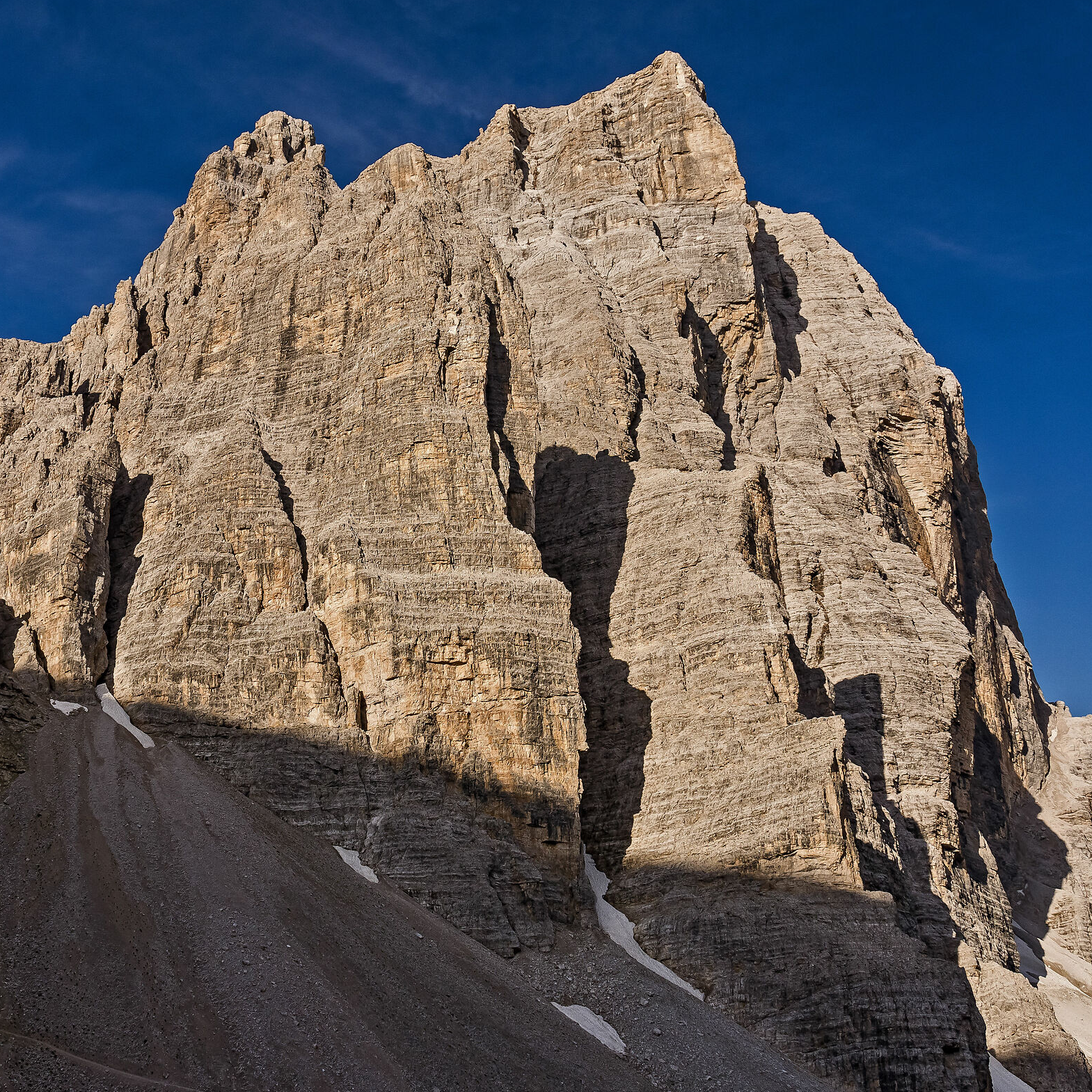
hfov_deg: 42.6
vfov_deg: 42.8
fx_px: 1392
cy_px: 541
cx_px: 426
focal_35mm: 39
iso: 400
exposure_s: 1/400
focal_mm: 20
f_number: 7.1
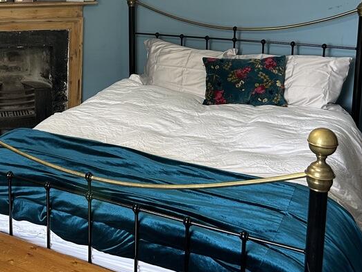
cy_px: 44
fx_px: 534
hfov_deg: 36.3
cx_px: 77
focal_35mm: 51
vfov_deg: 27.8
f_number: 1.5
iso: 125
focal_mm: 5.7
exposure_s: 1/67
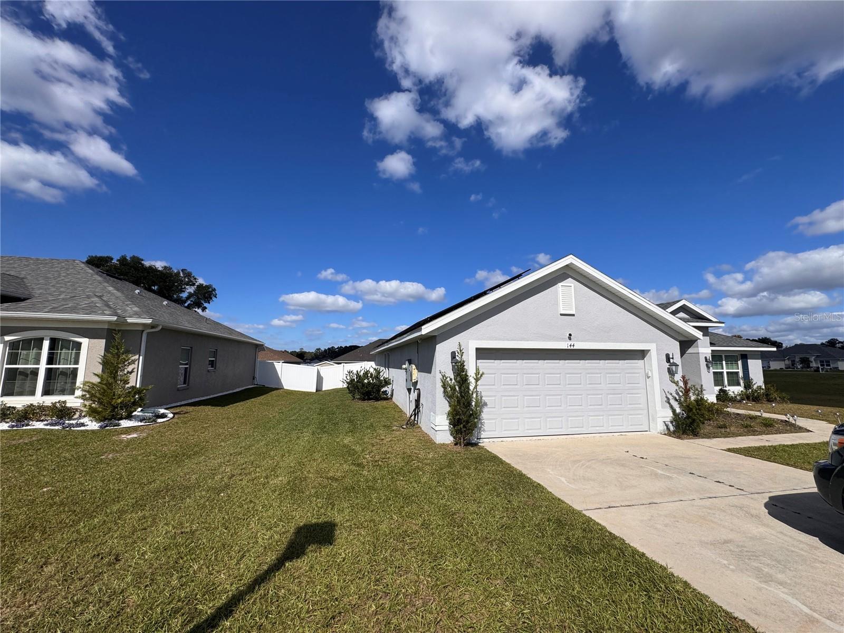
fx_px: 341
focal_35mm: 14
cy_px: 316
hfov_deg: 102.1
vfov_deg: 85.7
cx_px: 422
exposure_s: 1/3906
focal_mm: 2.22
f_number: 2.2
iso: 40
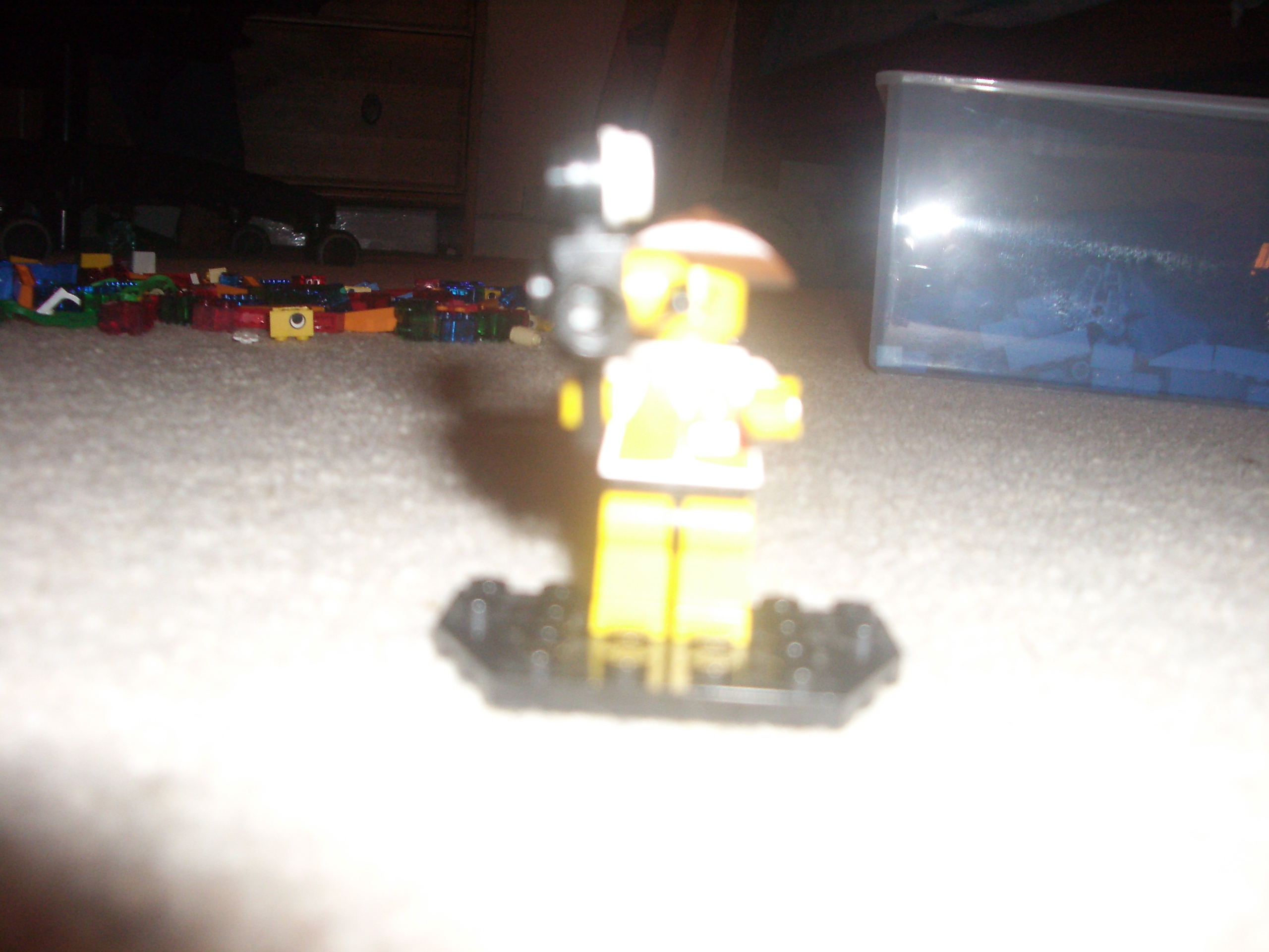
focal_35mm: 35
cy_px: 476
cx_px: 634
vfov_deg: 40.7
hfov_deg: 52.6
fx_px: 1283
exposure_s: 1/60
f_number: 2.6
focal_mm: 5.8
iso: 200
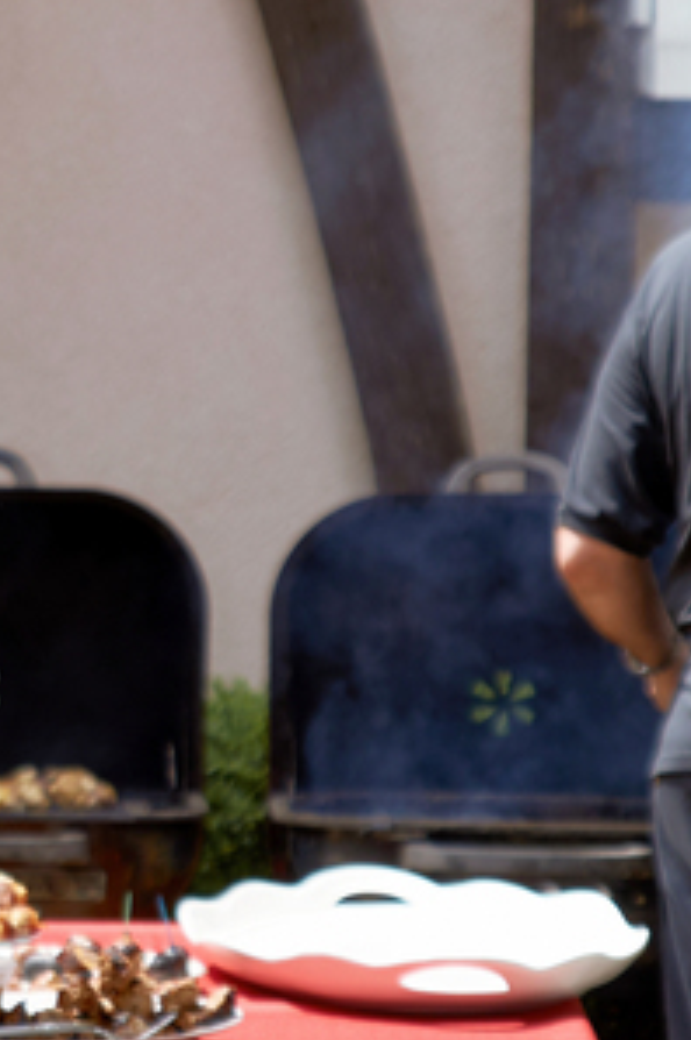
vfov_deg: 8.1
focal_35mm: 254
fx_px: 7330
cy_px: 583
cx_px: -105
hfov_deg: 5.4
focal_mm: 70
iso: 100
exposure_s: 1/250
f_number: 3.2
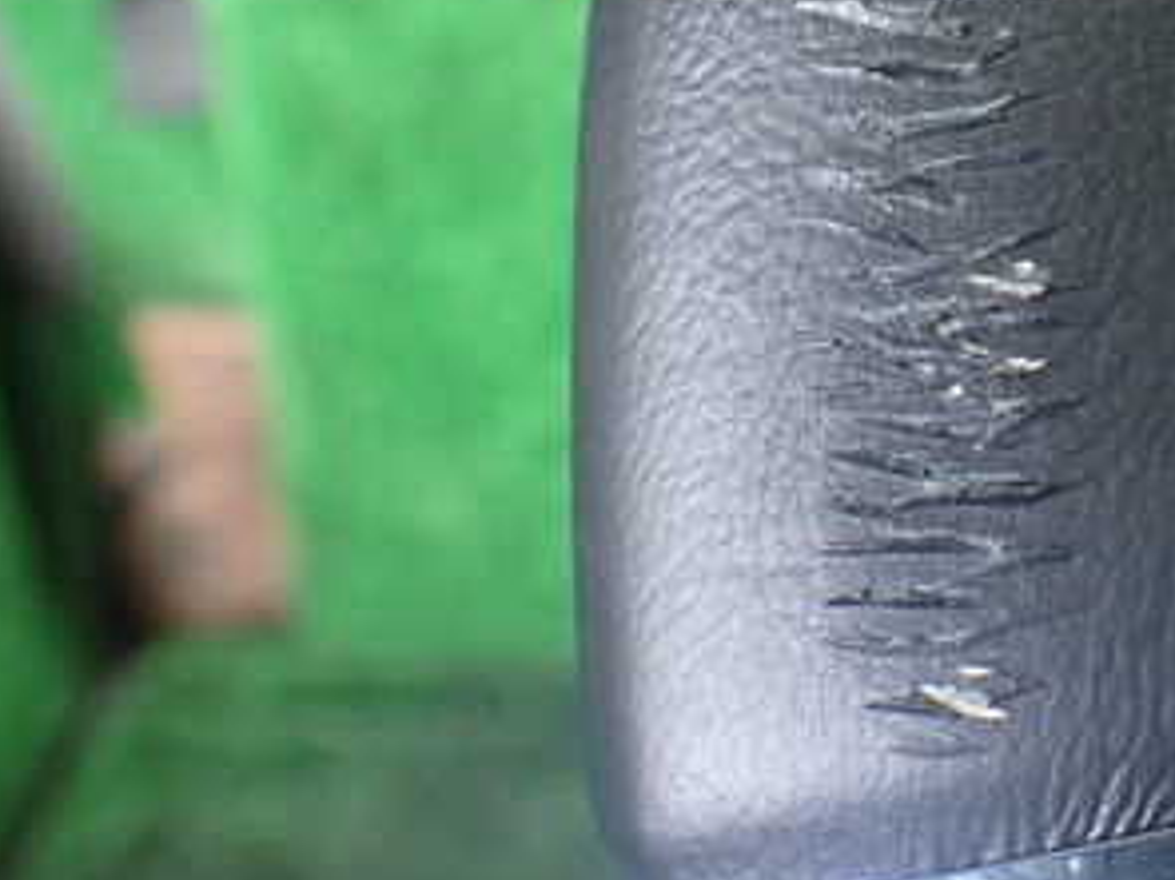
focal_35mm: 61
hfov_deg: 30.8
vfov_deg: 23.2
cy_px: 40
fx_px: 2070
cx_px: 972
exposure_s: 1/50
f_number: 2.3
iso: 800
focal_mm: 5.4
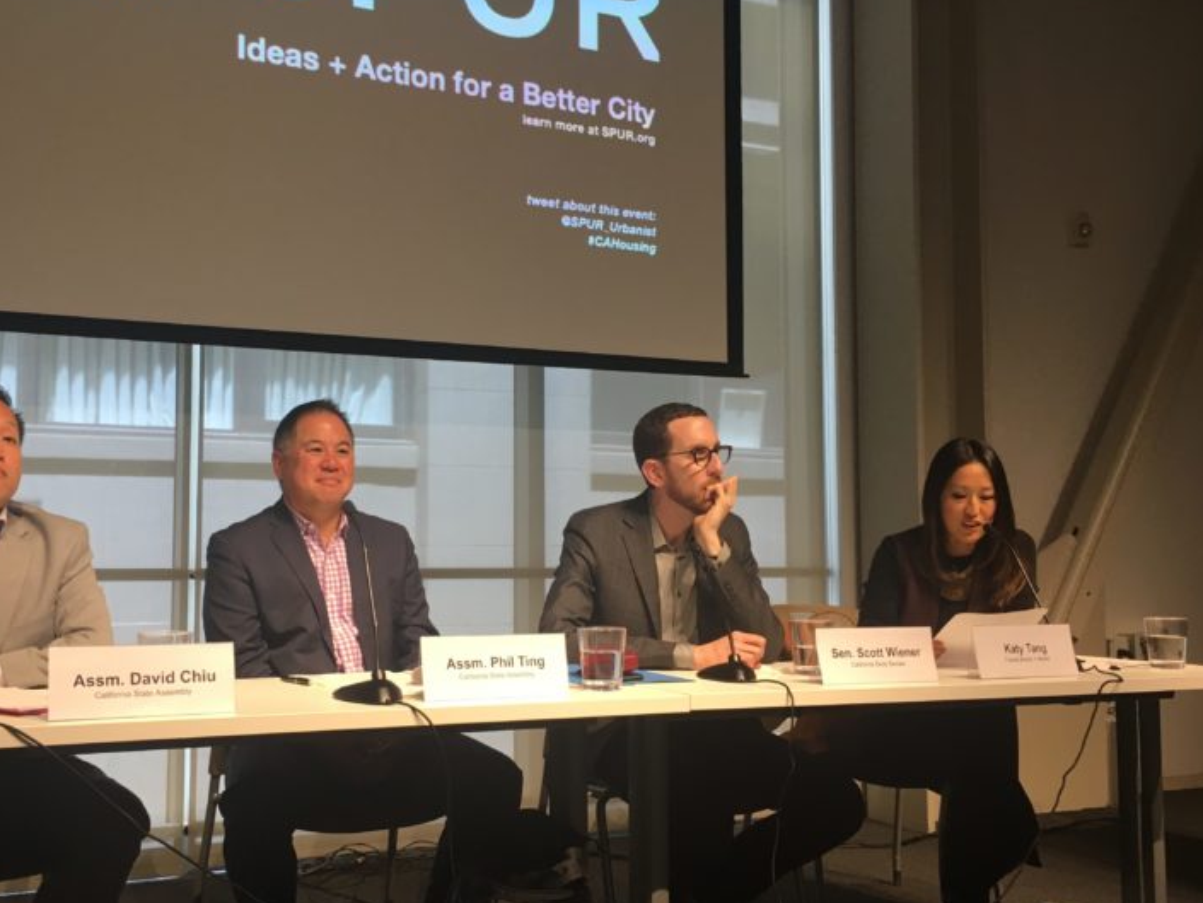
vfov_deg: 38.7
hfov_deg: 49.8
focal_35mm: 37
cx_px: 478
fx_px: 1286
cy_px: 452
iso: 32
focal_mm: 4.15
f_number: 2.2
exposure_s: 1/30
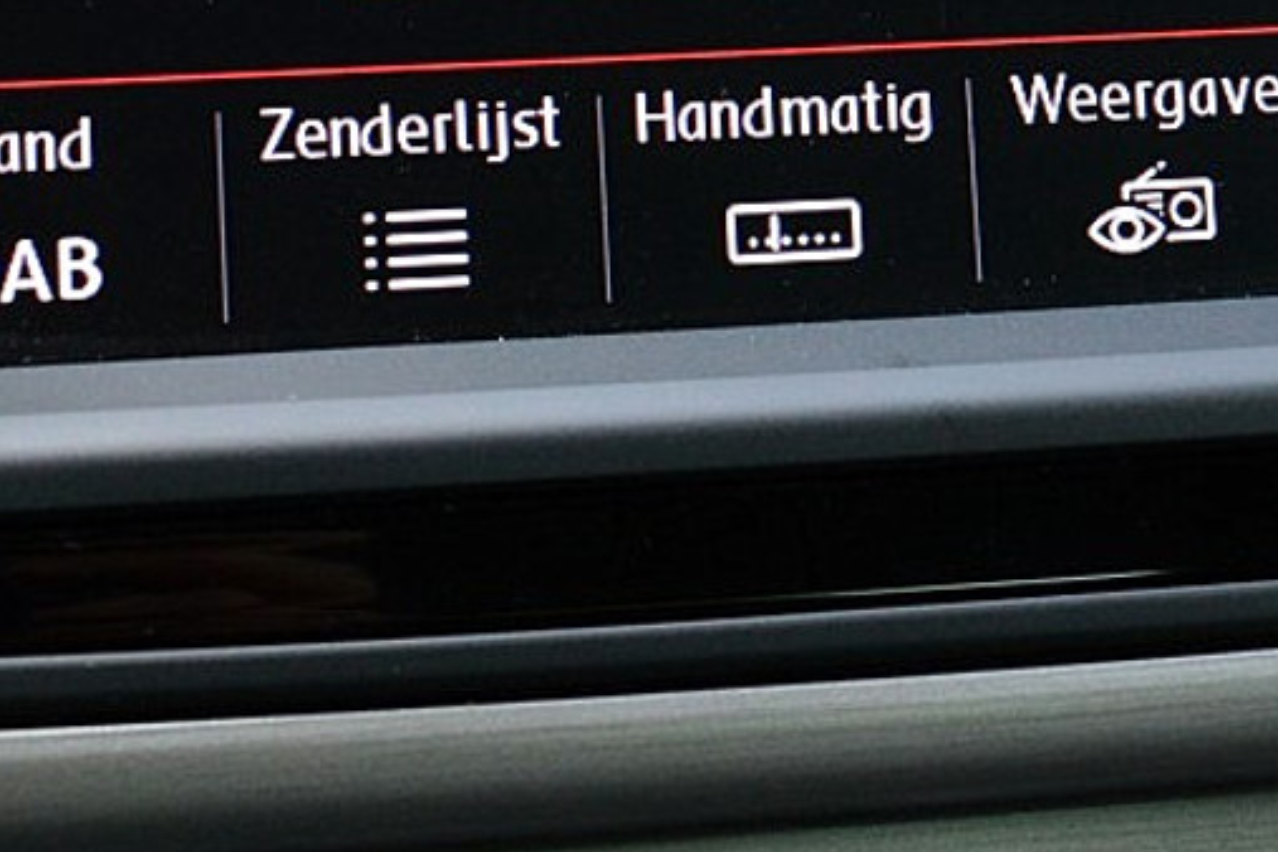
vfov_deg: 9.4
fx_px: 5037
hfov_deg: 14.4
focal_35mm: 142
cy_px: -431
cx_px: 784
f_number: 8
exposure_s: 1/60
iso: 560
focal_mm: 25
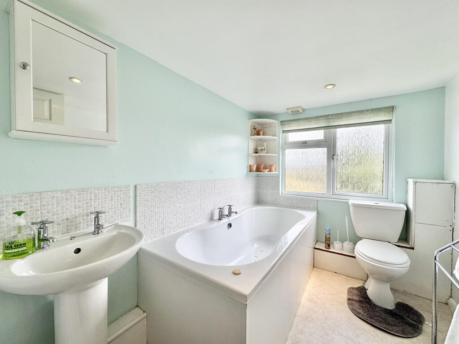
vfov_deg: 85.7
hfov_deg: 102.1
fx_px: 186
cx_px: 230
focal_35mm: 14
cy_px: 172
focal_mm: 2.22
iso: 40
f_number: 2.2
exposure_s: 1/208
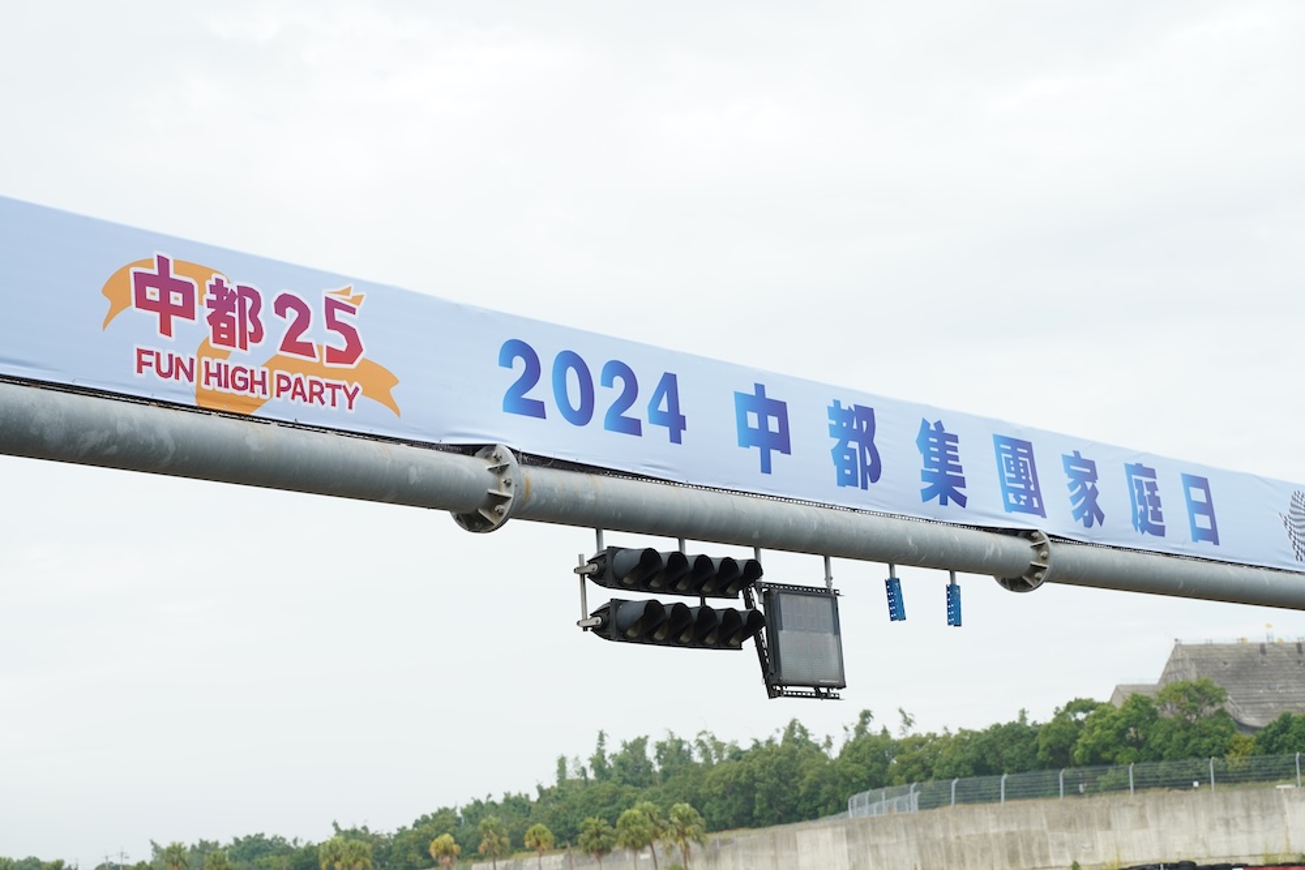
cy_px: 435
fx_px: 2393
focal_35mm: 66
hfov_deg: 30.5
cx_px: 652
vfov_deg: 20.6
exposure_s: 1/200
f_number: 6.3
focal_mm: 66
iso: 100
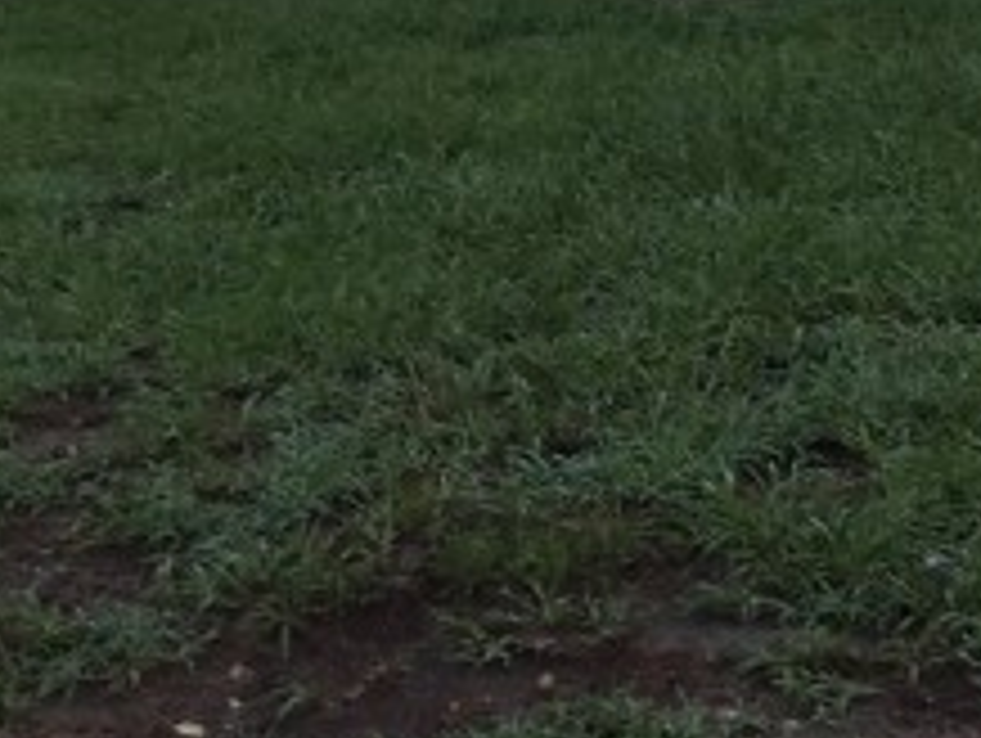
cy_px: -382
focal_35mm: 136
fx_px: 3858
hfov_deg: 14.4
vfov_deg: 10.5
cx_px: 832
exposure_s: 1/60
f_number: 2.2
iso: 32
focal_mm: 4.15
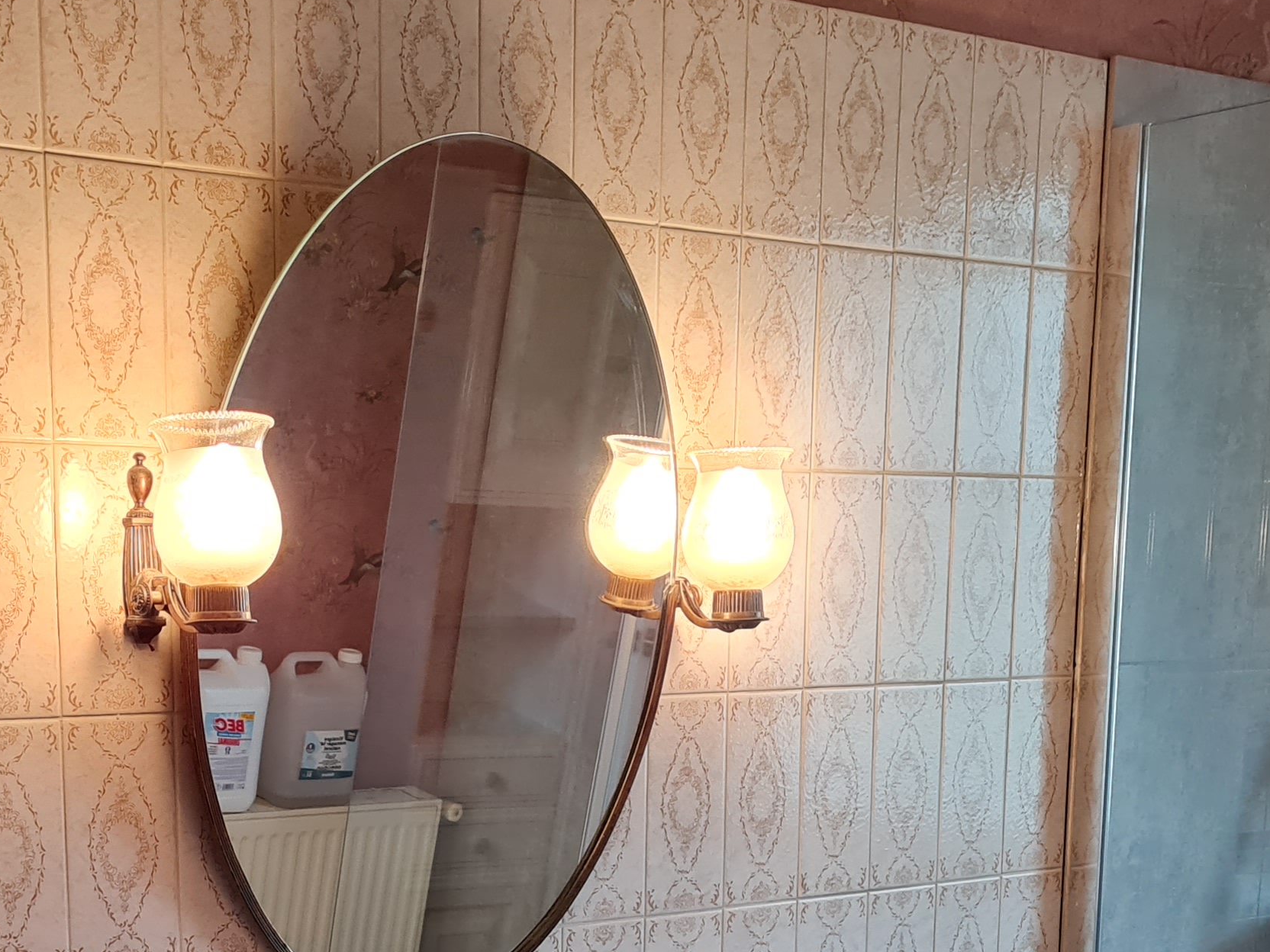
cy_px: 1057
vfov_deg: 22.0
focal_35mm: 63
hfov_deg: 30.1
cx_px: 289
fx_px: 2311
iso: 320
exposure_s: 1/100
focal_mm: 5.4
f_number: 1.8
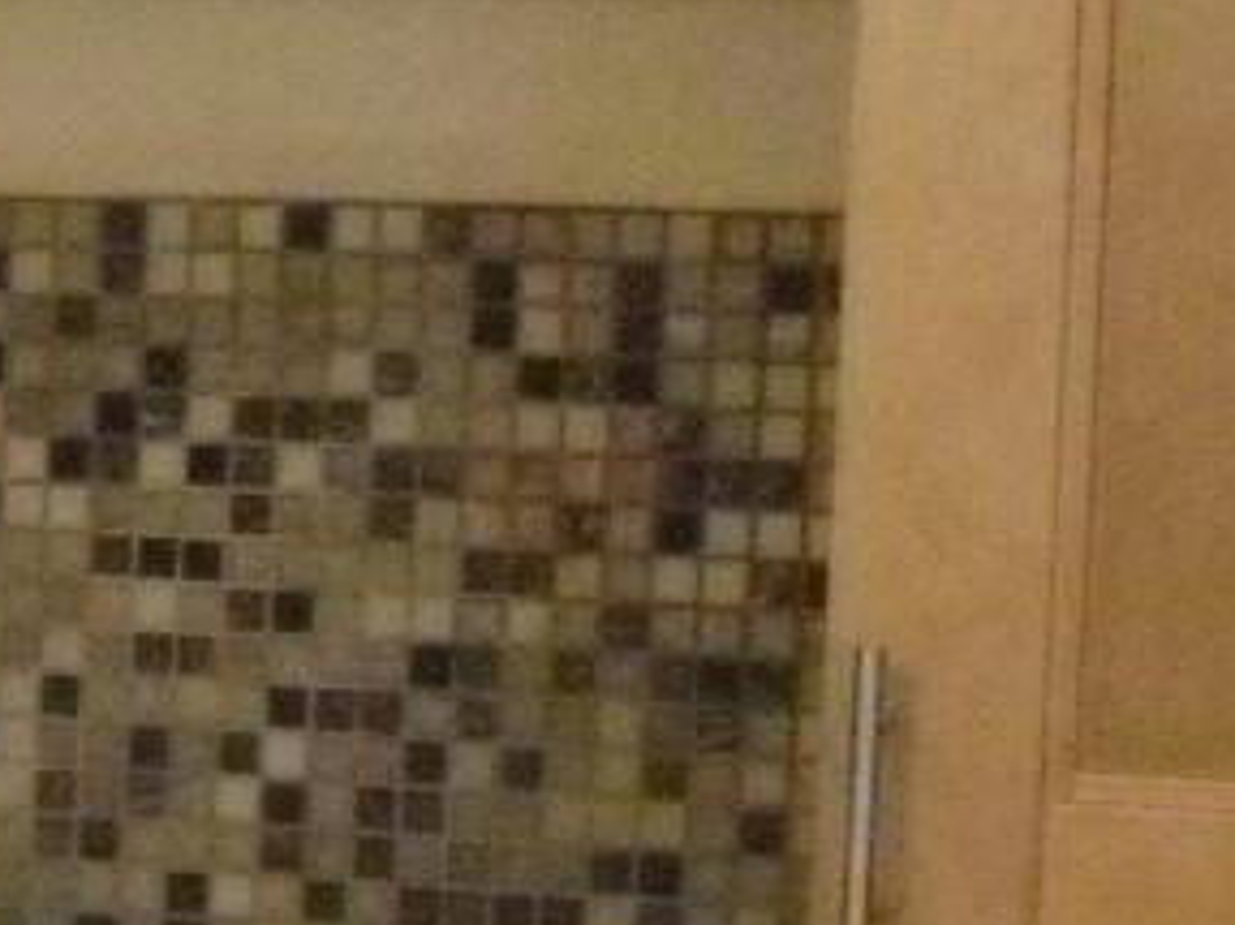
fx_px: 7560
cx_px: -1988
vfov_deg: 7.0
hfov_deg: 8.4
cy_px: 908
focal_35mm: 212
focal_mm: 6.2
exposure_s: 1/80
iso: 800
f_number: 2.8
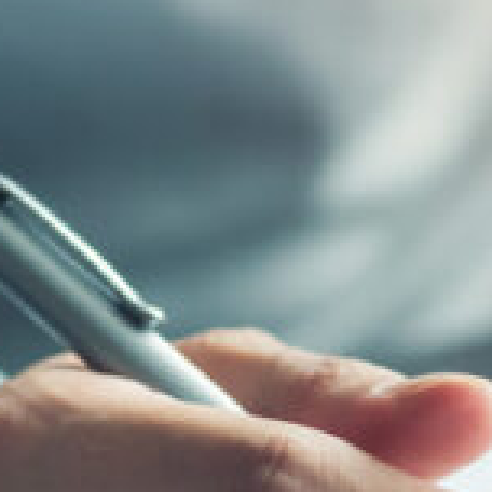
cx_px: 702
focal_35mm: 201
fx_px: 3232
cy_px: 494
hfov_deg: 8.5
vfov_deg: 8.7
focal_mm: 35
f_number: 2.8
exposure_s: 1/125
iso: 400
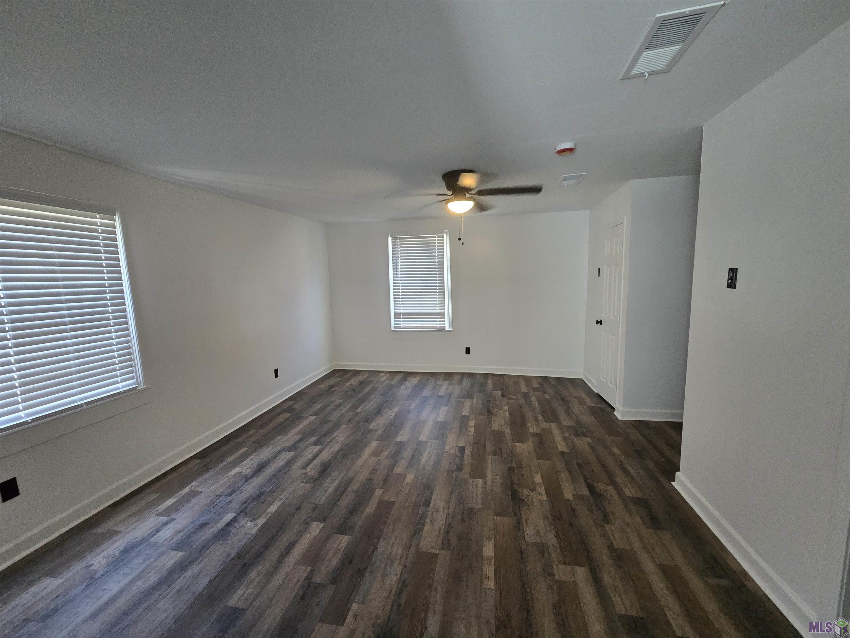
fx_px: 319
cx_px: 425
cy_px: 319
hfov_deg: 106.2
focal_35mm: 13
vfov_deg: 89.9
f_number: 2.2
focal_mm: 2.2
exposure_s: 1/60
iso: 640
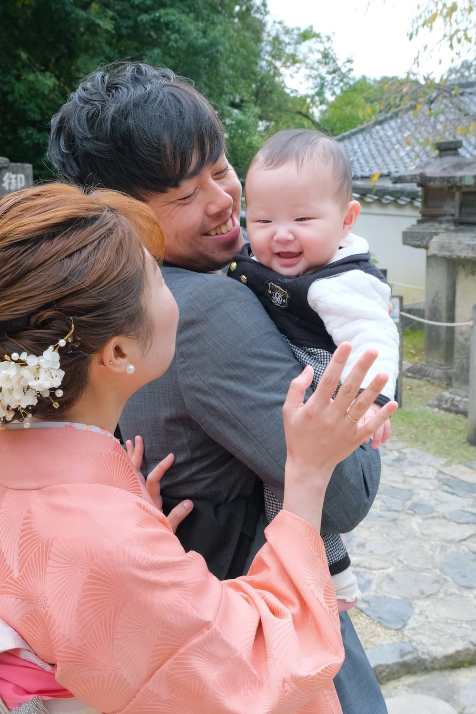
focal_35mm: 39
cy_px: 357
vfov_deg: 49.6
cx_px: 238
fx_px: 773
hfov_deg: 34.2
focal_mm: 26
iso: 1600
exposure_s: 1/320
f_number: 9
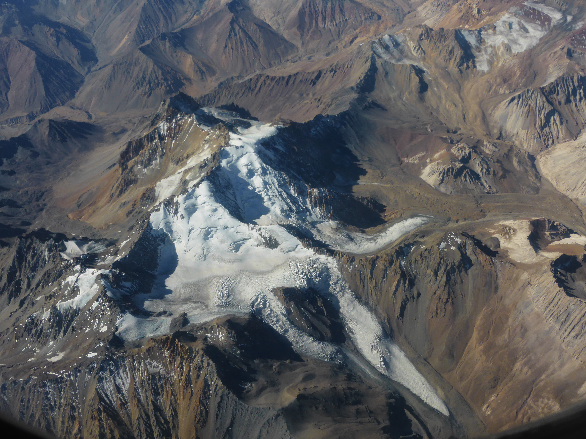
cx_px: 293
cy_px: 220
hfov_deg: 54.0
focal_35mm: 34
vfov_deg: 41.8
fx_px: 576
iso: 100
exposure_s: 1/1000
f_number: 3.7
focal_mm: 6.1
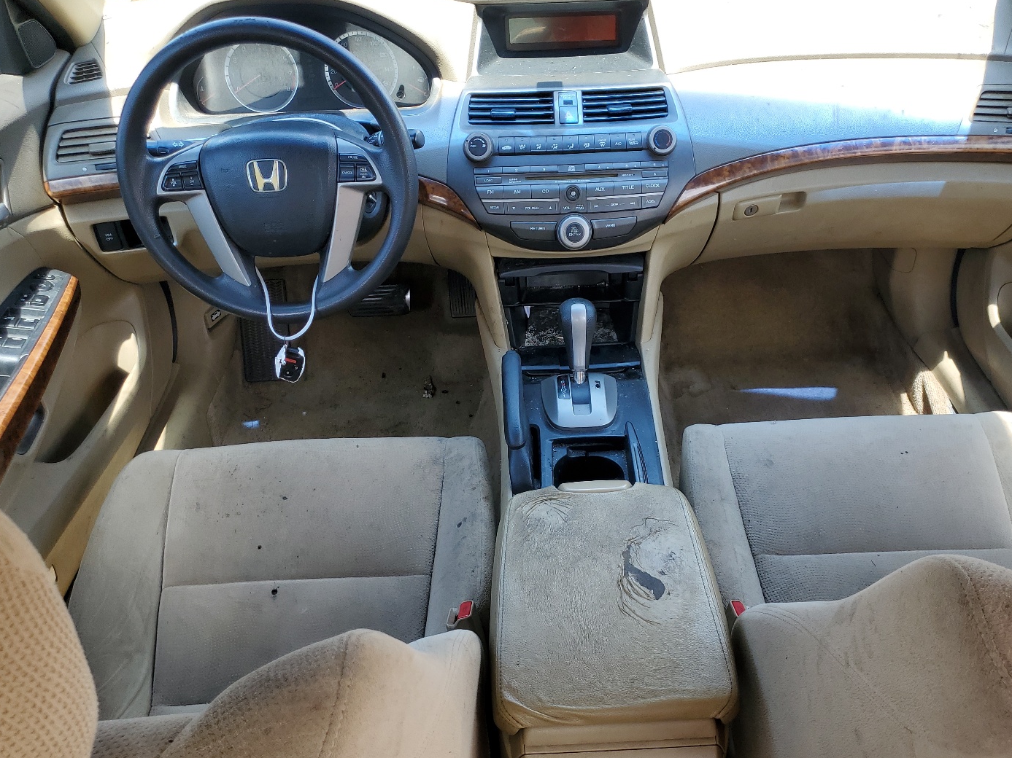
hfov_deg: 59.7
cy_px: 434
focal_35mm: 30
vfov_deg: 46.7
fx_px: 877
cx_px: 573
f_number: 1.5
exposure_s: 1/227
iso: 50
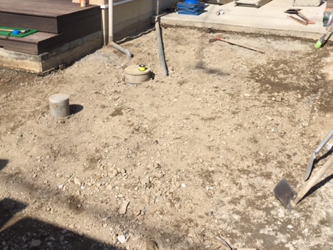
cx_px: 159
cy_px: 77
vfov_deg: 34.7
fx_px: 395
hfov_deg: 45.7
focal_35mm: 41
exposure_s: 1/2475
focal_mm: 4.15
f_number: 2.2
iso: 32
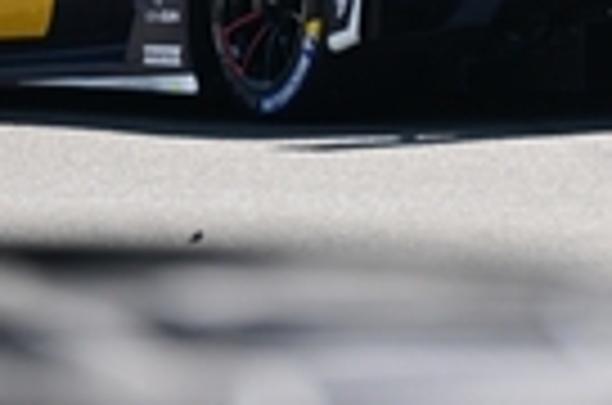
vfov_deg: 1.0
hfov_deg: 1.6
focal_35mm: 1327
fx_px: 22506
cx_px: 567
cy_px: -230
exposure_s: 1/5000
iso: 320
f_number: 2.8
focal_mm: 300
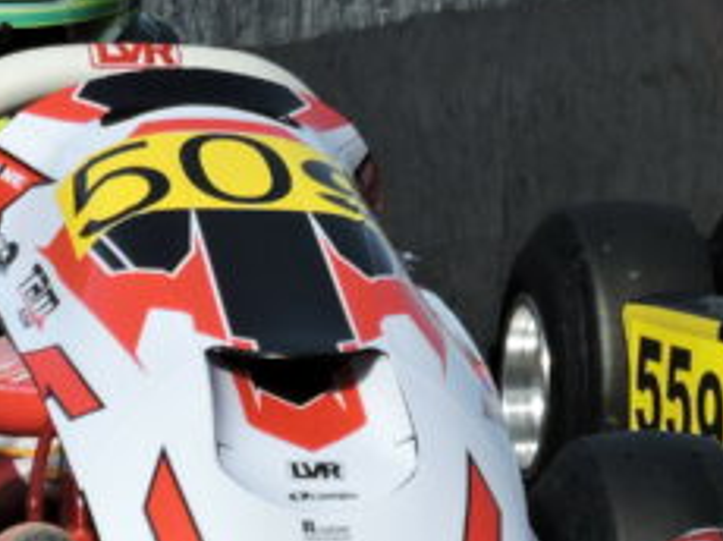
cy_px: 491
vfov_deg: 0.9
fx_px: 32778
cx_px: 239
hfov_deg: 1.3
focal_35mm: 1571
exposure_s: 1/640
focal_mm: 83.8
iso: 100
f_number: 4.9
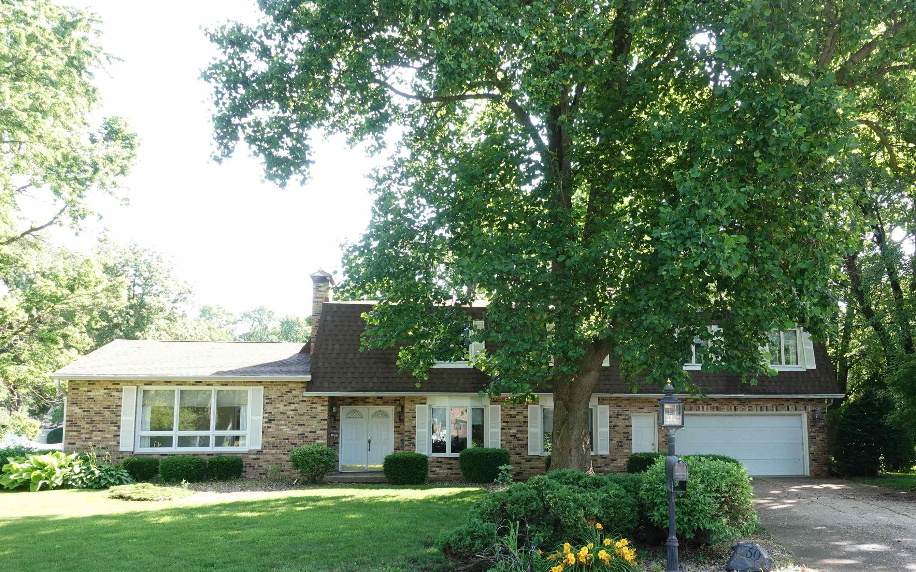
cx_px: 510
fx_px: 699
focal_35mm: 28
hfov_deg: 66.3
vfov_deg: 44.3
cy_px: 344
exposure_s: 1/80
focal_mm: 8.8
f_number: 4
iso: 125
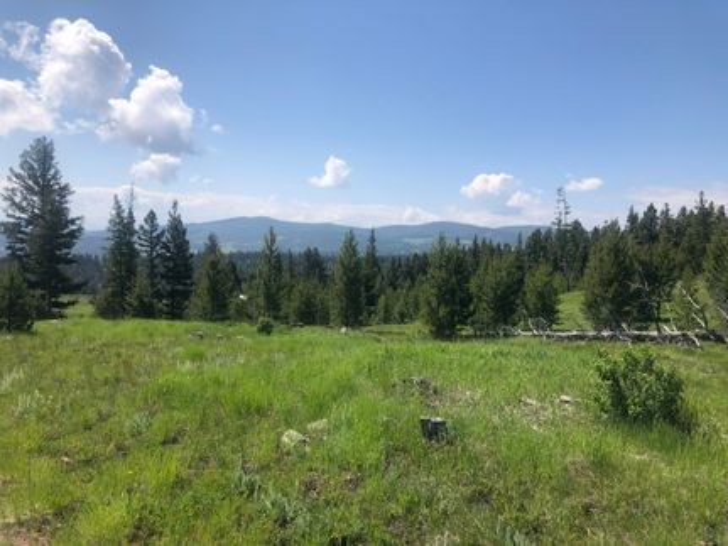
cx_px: 364
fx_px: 589
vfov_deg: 49.7
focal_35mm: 28
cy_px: 273
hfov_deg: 63.5
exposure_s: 1/3003
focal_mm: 3.99
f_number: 1.8
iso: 25
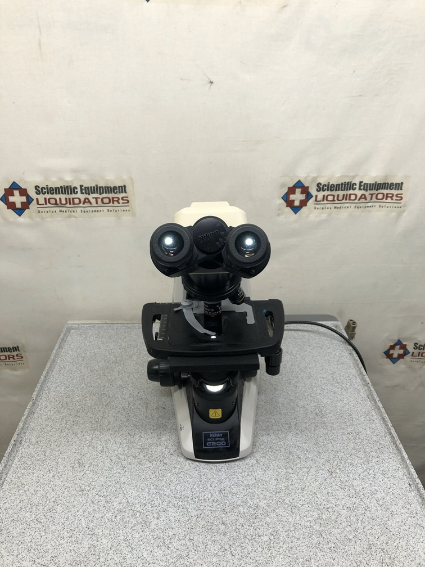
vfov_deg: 63.4
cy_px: 284
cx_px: 212
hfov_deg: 49.7
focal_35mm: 28
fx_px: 458
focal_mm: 3.99
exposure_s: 1/40
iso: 25
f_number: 1.8
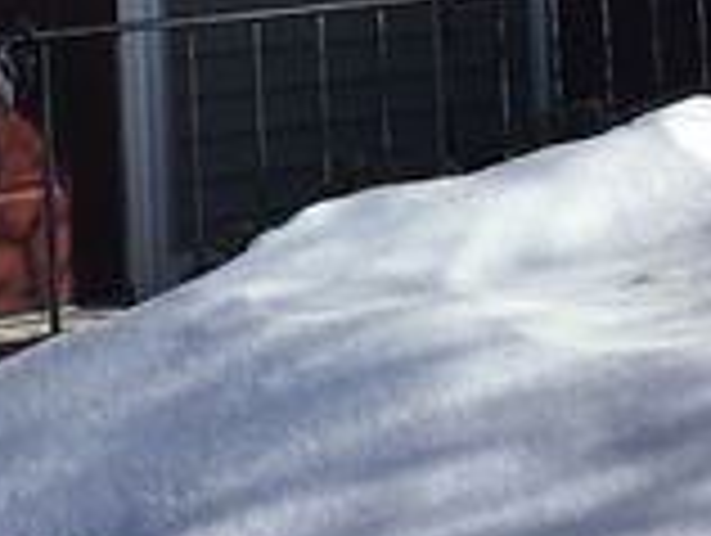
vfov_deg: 14.5
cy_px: -142
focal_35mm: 98
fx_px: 2016
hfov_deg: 19.9
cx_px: 189
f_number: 2.4
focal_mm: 3.3
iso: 25
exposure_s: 1/2262
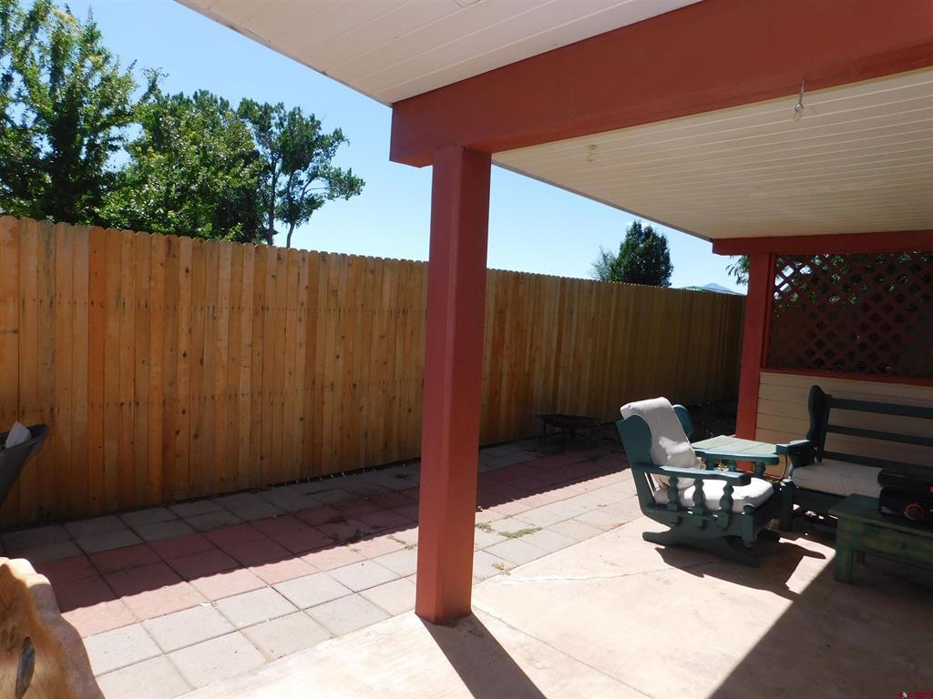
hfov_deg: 73.9
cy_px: 350
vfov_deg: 58.9
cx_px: 466
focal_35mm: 23
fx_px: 620
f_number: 3
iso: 125
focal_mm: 4
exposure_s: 1/1250
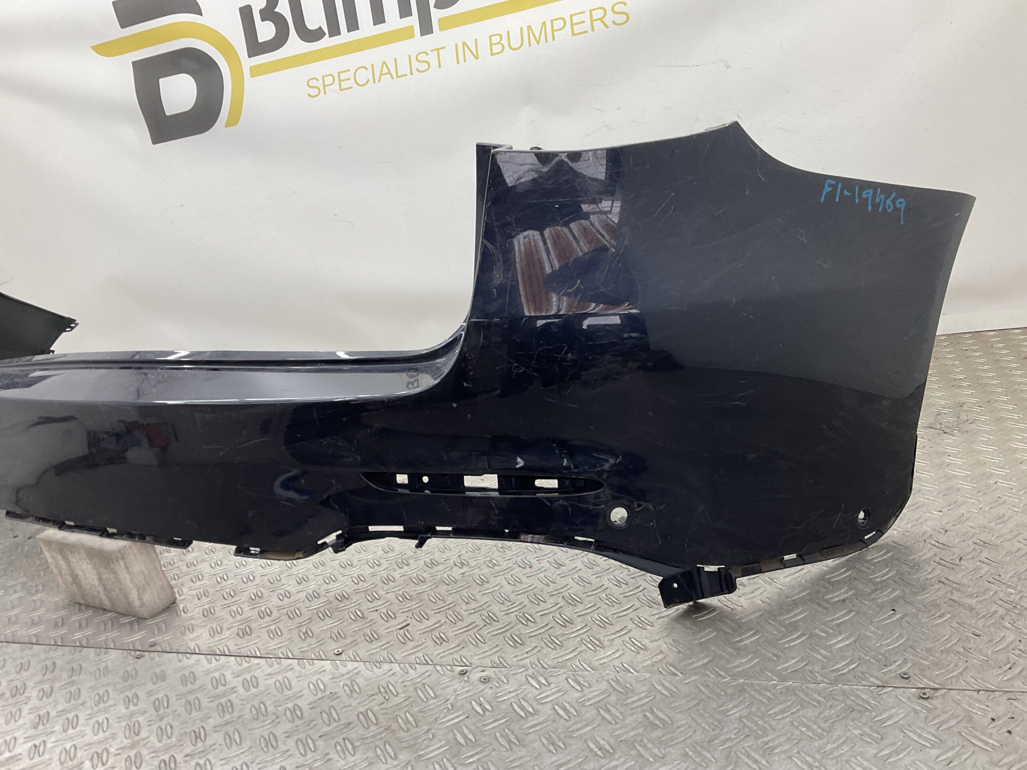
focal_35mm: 29
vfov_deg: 48.2
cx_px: 514
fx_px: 860
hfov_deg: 61.7
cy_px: 385
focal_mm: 3
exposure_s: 1/120
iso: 32
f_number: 1.8
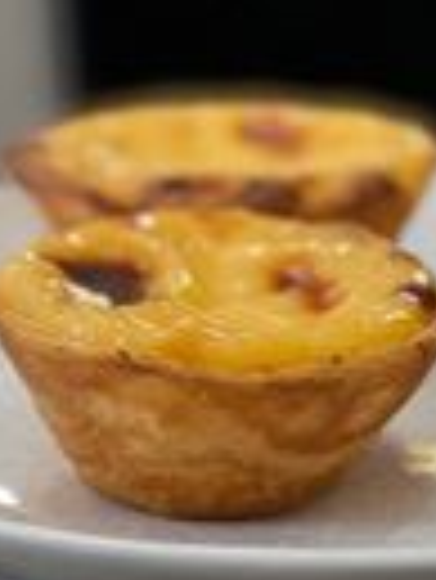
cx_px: 387
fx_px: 4259
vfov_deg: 7.7
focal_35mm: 254
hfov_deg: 5.9
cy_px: -211
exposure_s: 1/33
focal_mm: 9
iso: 125
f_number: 2.8
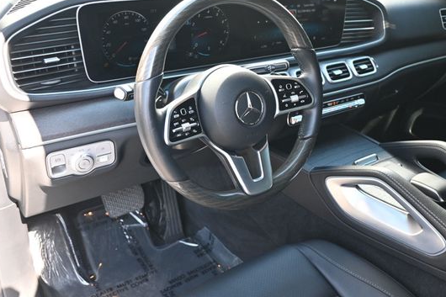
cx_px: 244
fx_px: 437
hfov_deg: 54.0
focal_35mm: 35
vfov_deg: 37.5
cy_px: 140
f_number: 3.8
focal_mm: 19.5
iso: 720
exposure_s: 1/125
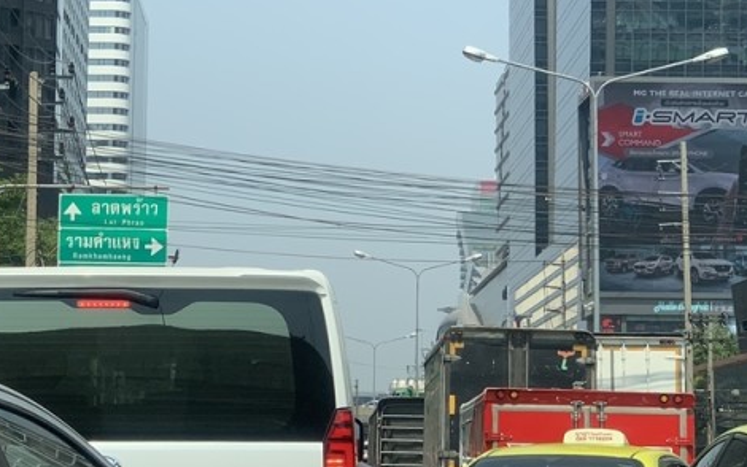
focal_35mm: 120
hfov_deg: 17.3
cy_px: 148
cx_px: 259
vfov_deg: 10.9
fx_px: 2444
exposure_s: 1/343
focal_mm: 6
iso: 16
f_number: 2.4
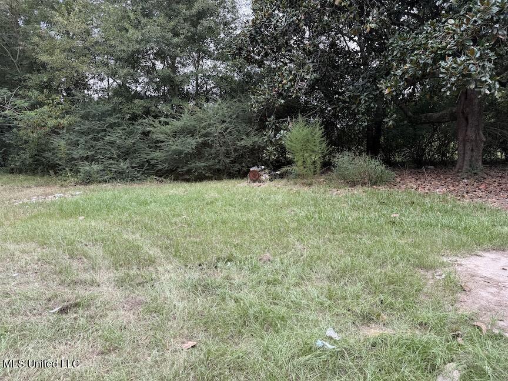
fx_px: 352
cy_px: 190
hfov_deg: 71.6
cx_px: 254
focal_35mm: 24
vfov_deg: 56.8
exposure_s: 1/123
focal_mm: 6.76
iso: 50
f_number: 1.78
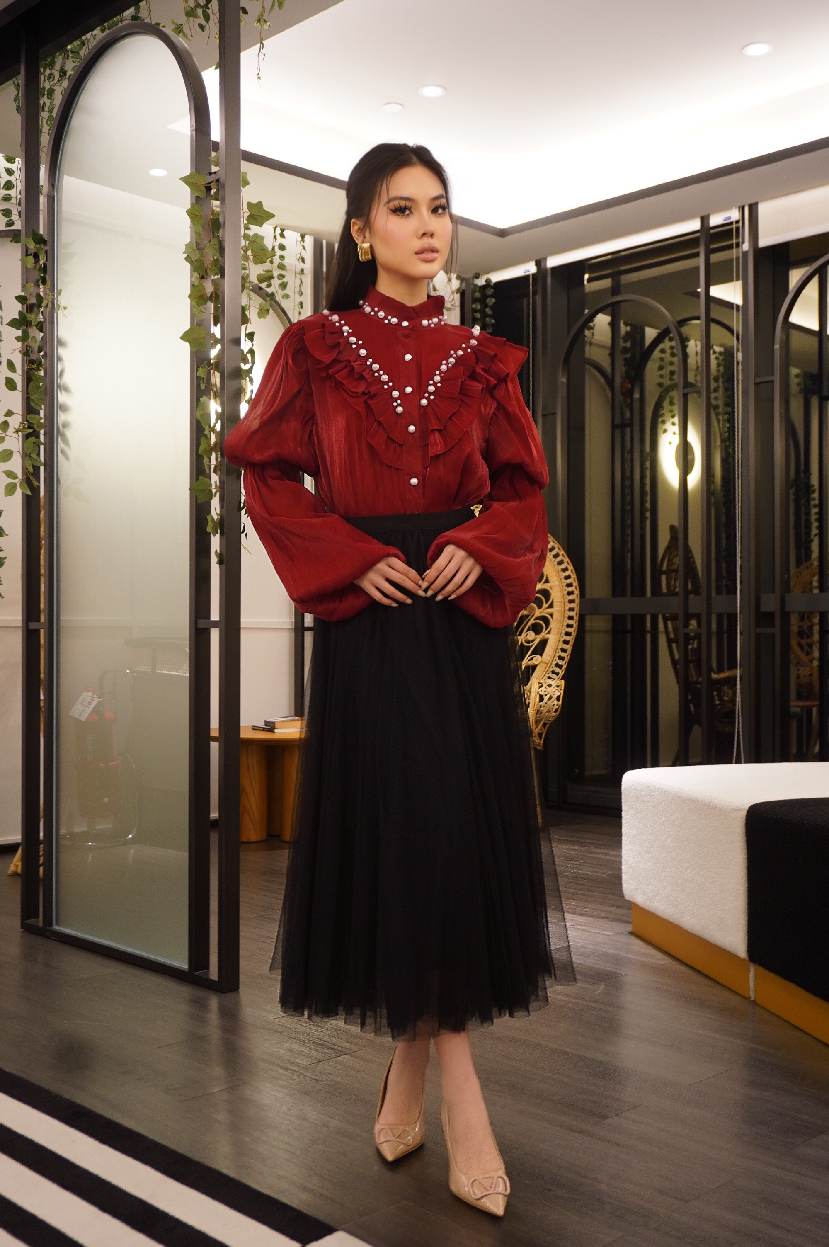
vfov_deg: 51.3
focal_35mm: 38
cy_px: 624
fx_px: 1298
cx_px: 414
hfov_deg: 35.4
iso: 400
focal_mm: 25
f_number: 5
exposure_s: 1/10
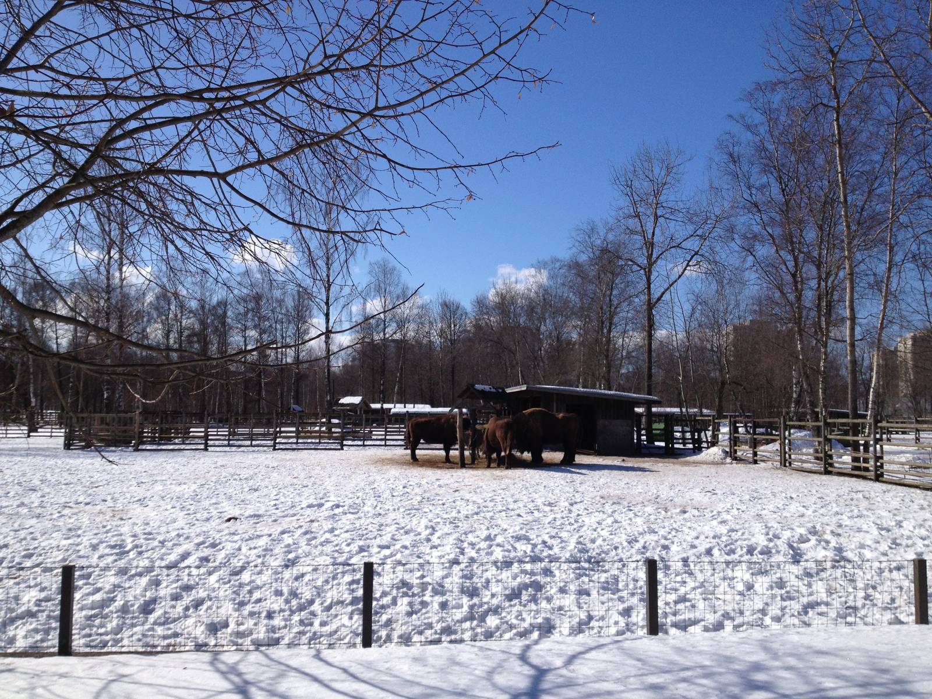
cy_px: 350
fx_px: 942
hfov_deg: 52.6
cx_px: 466
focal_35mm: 35
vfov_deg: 40.7
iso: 50
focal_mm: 4.28
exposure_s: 1/3460
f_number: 2.4
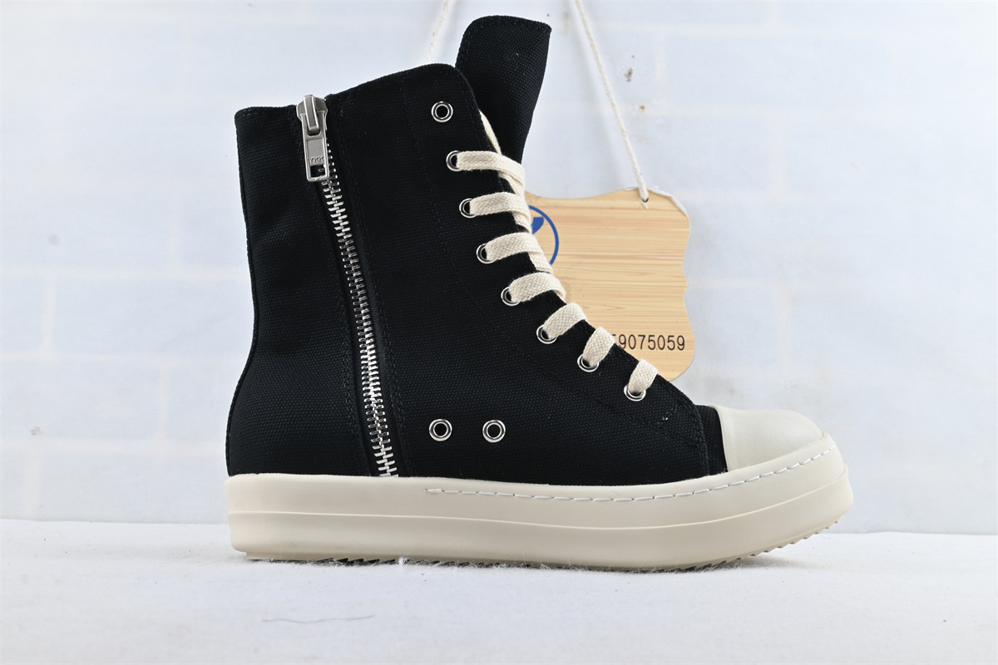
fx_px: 873
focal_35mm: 32
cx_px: 499
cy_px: 332
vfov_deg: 41.7
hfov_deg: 59.5
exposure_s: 1/8
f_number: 10
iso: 100
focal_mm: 21
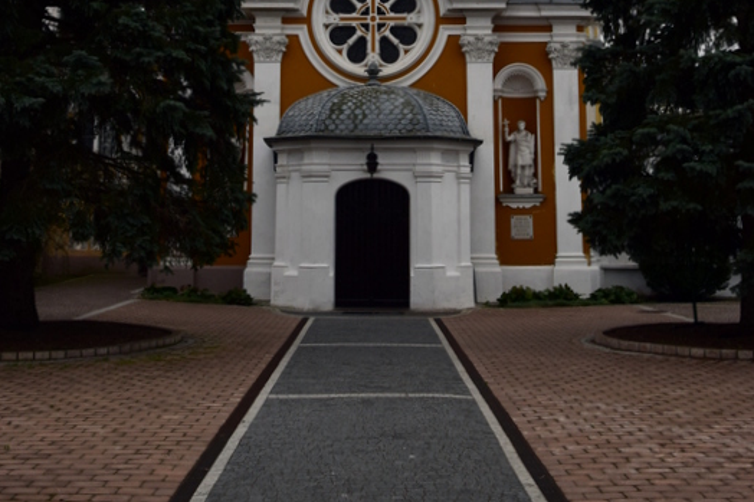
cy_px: 4
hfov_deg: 36.3
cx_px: 380
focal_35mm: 55
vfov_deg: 23.6
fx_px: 1152
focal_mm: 24
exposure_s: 1/320
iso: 400
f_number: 10
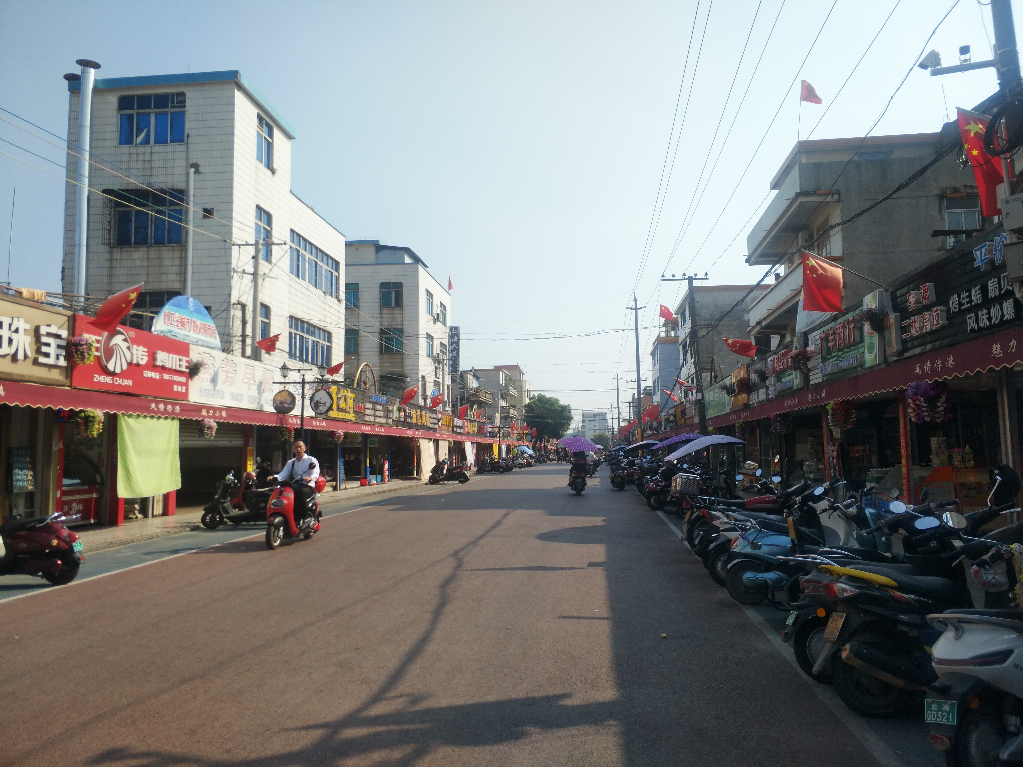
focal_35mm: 22
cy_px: 384
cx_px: 512
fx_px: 650
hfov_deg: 76.4
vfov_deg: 61.1
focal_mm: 3.79
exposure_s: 1/1367
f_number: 2
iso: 69
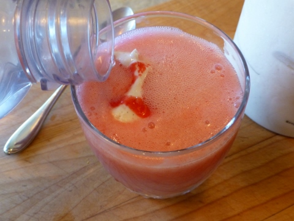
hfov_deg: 60.0
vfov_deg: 46.8
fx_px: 255
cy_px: 110
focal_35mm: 30
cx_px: 147
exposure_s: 1/60
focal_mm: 5.4
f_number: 3.6
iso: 400
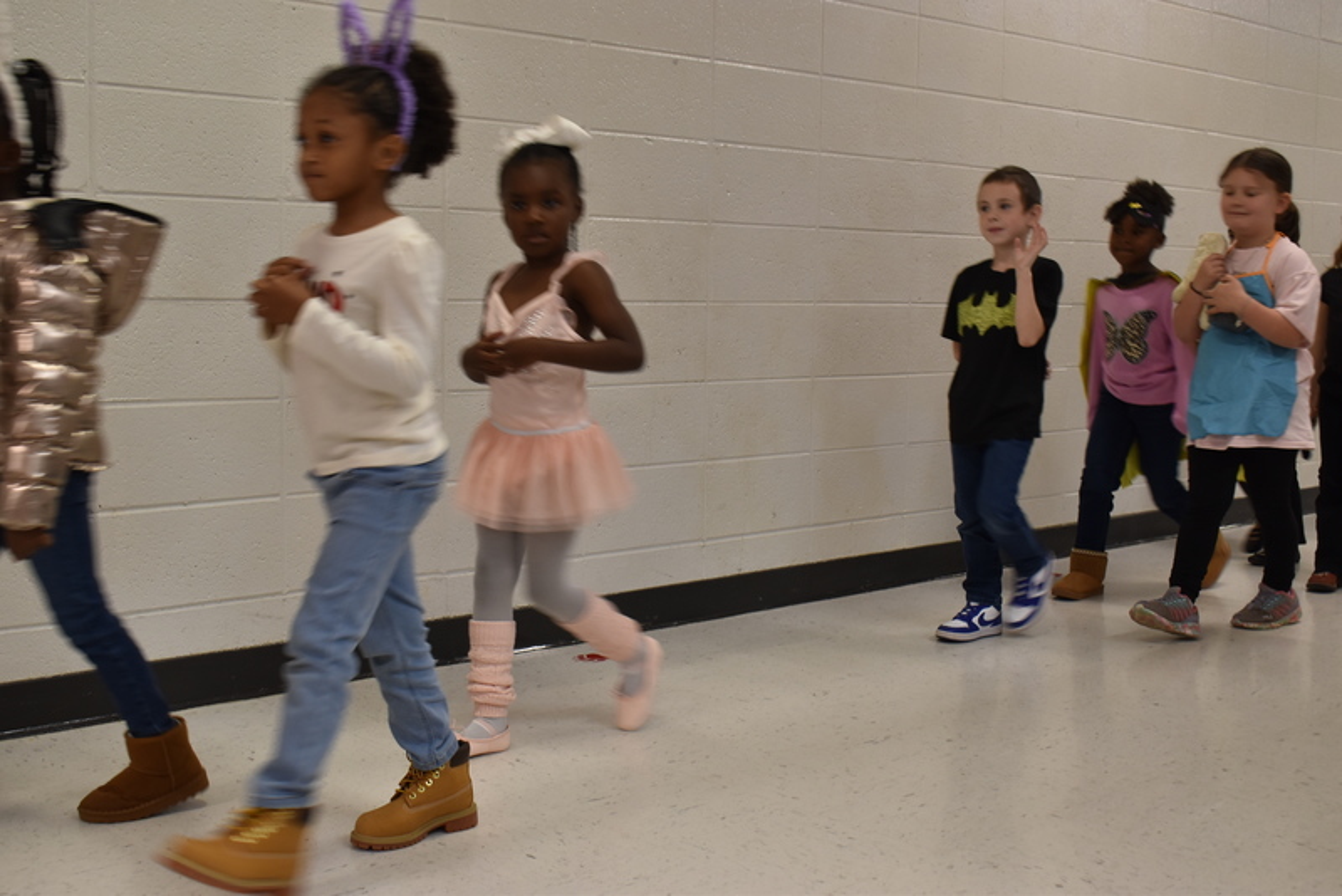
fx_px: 1678
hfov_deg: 43.6
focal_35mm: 45
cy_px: 448
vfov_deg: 29.9
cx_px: 671
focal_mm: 30
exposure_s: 1/50
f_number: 7.1
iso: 500
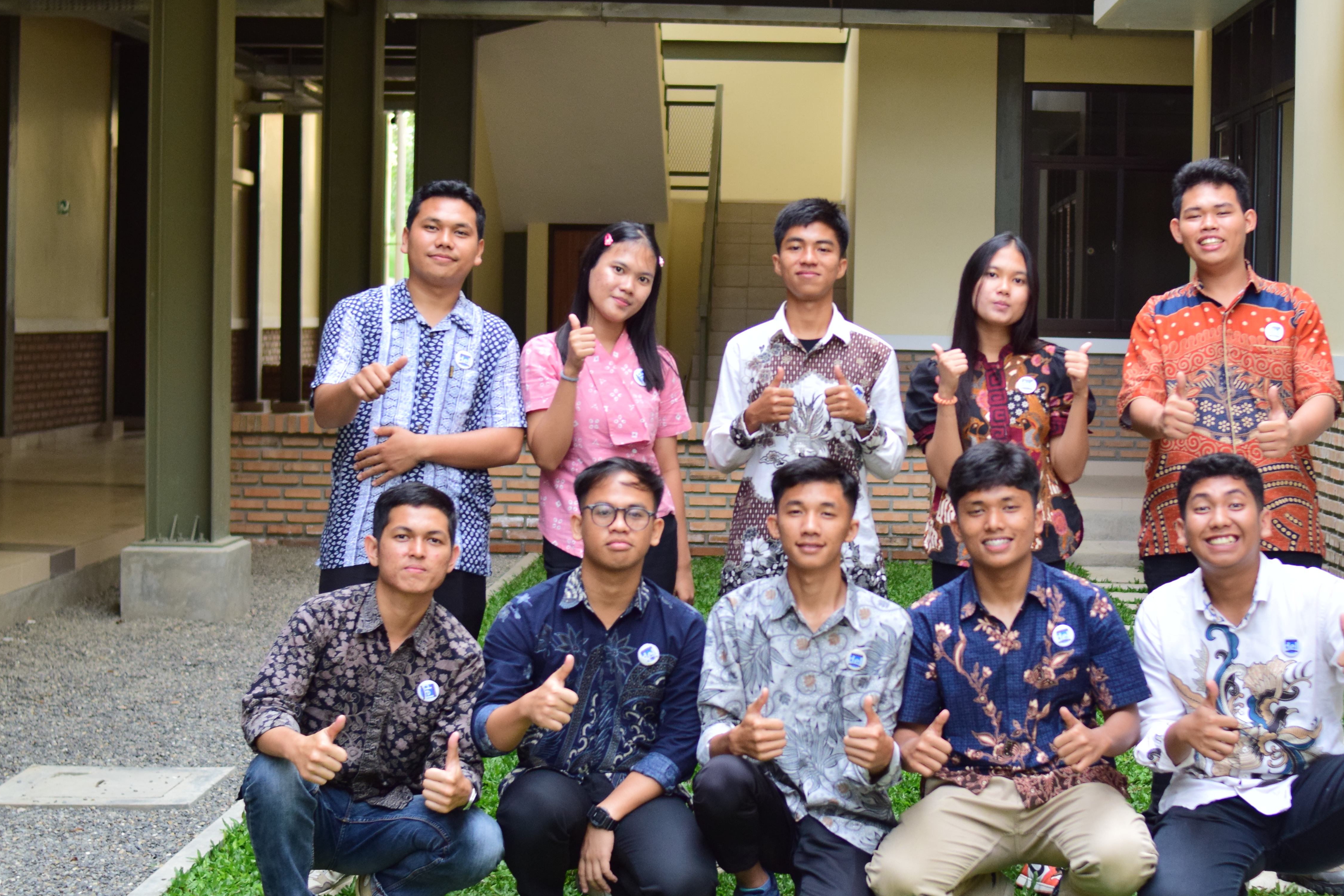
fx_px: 2600
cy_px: 402
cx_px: 817
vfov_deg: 19.5
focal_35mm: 70
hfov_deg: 28.9
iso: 500
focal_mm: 35
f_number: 2
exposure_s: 1/160
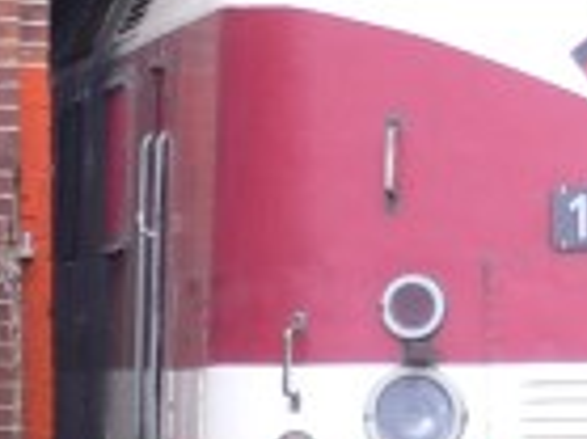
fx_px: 8963
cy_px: 260
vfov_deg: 2.8
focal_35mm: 529
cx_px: 38
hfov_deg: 3.7
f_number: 5
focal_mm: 17.4
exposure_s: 1/100
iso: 100
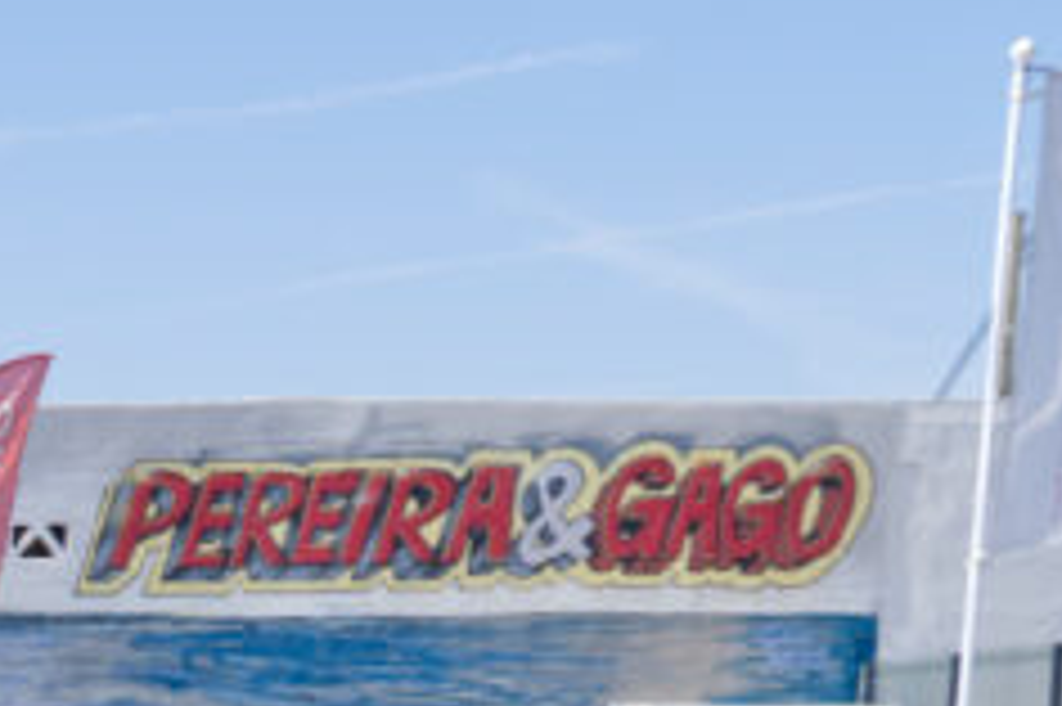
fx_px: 4098
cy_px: 1464
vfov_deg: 9.2
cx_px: -1161
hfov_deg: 12.7
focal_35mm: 139
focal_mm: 21.5
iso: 160
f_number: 9
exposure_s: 1/180
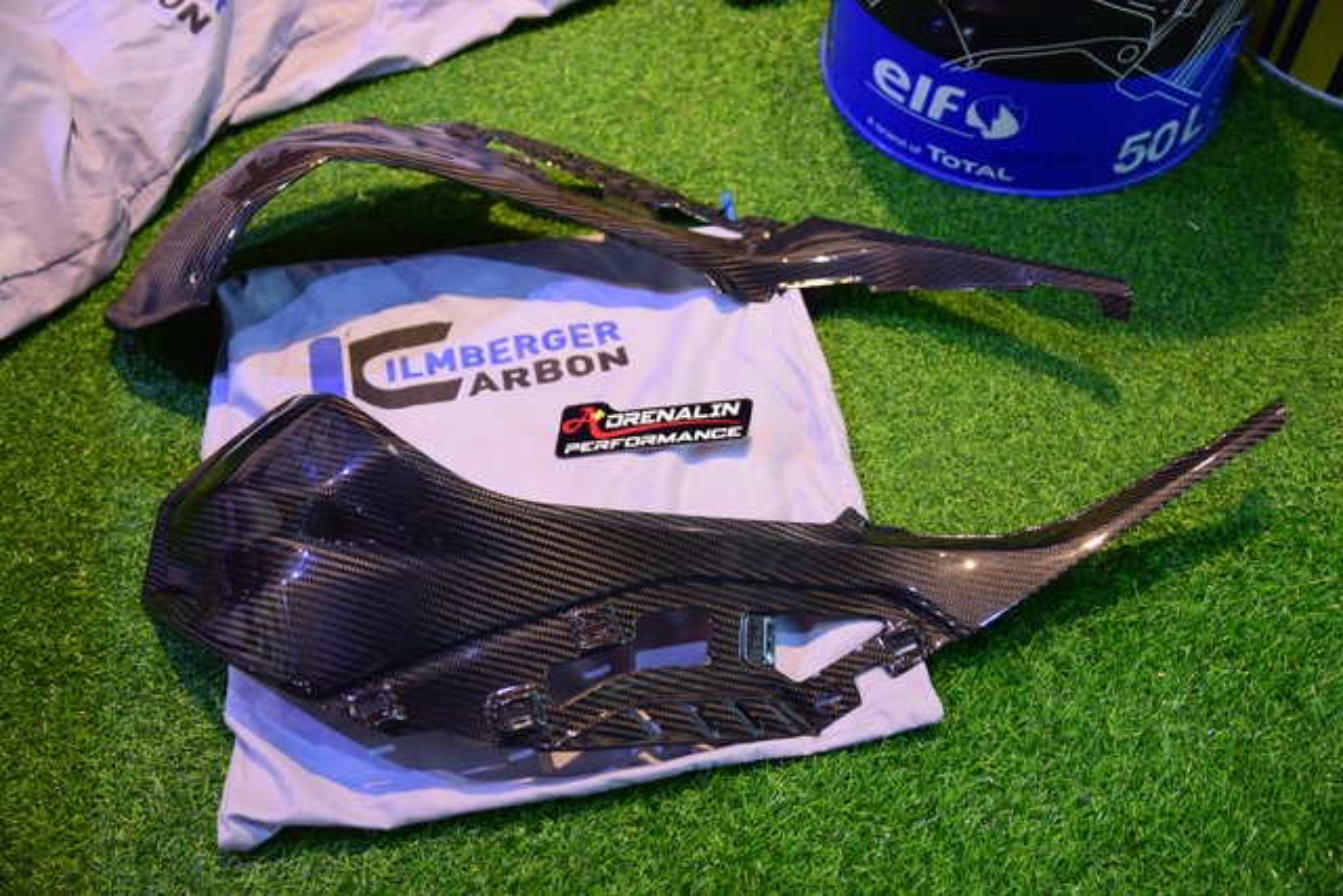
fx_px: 1455
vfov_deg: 34.2
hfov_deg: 49.5
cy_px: 448
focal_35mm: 39
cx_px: 672
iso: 1250
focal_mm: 26
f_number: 3.2
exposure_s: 1/40
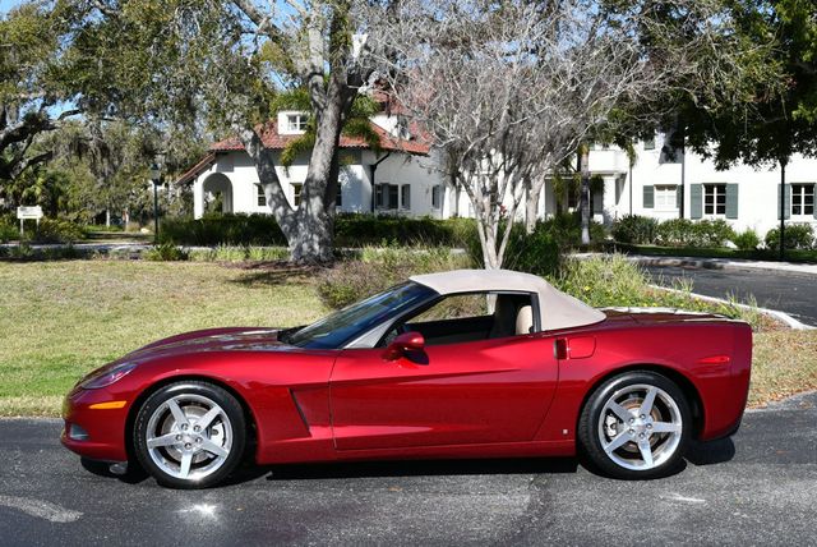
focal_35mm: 52
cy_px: 274
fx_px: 1181
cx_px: 408
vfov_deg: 26.0
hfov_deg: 38.2
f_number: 8
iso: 100
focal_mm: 26
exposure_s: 1/250
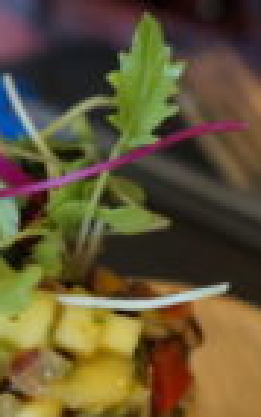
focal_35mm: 131
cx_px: -100
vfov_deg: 15.8
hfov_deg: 9.8
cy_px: 329
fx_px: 1487
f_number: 4
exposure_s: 1/160
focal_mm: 23
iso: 800
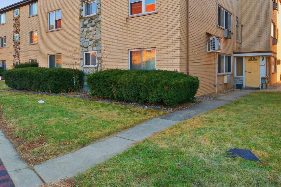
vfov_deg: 48.8
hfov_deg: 71.5
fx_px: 195
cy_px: 42
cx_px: 135
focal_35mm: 25
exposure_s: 1/4000
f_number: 7.1
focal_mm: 10
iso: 640
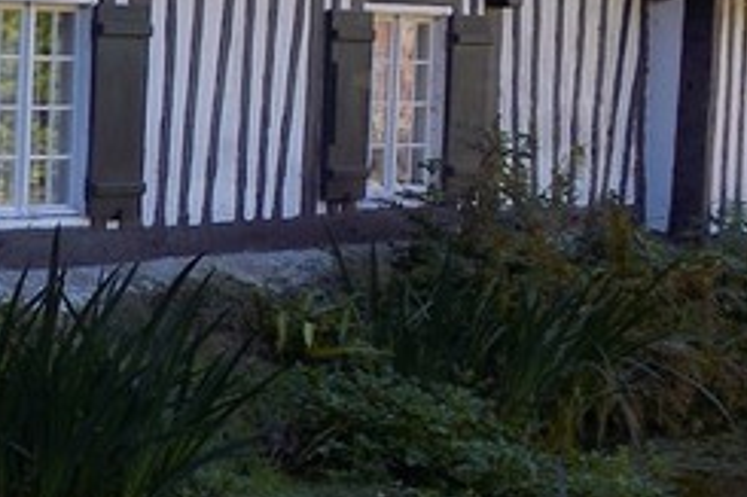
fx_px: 2032
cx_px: -1457
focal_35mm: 98
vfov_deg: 13.9
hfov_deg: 11.7
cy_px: 91
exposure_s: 1/80
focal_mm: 15
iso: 200
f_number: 11
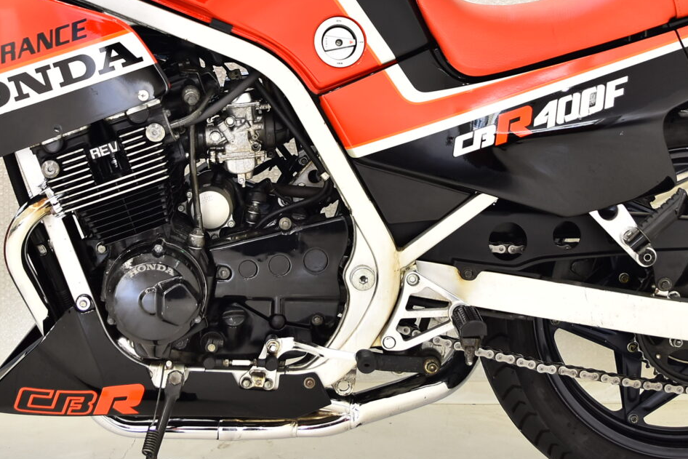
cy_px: 61
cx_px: 266
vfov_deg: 20.0
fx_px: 1281
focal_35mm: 67
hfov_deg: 30.0
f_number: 3.8
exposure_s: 1/20
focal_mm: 22
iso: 100
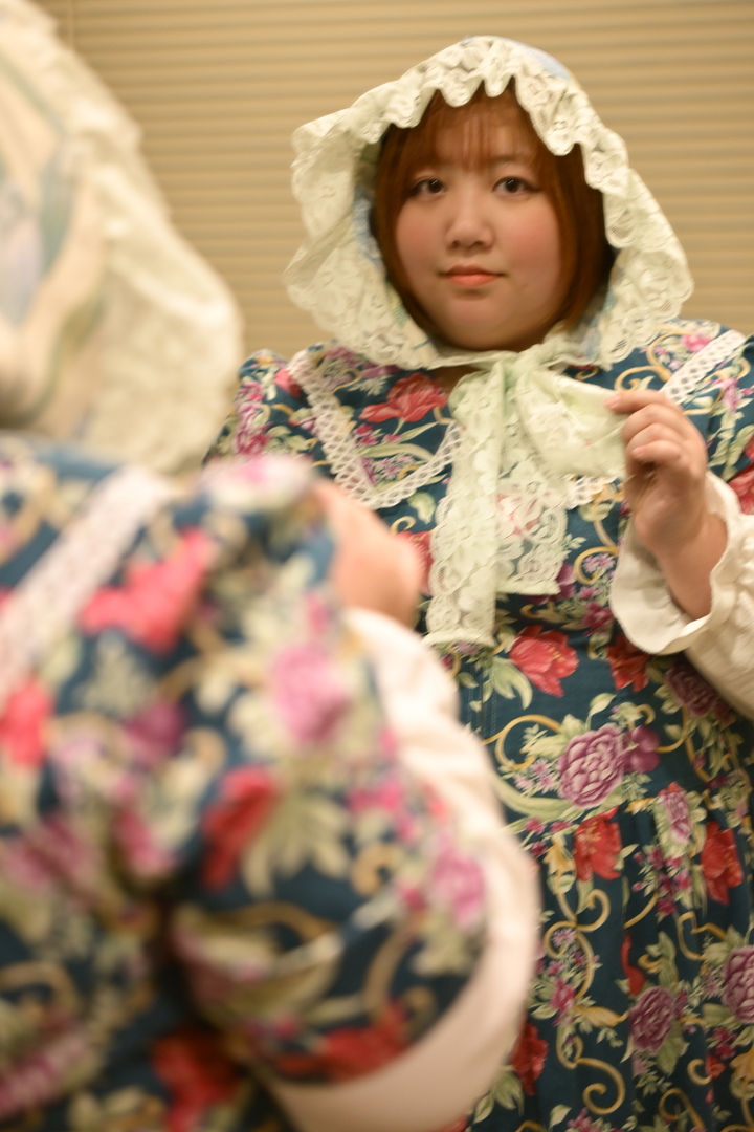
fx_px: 2639
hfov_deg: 16.3
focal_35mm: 84
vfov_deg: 24.2
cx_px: 377
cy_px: 566
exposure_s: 1/30
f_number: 1.8
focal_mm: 56
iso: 320
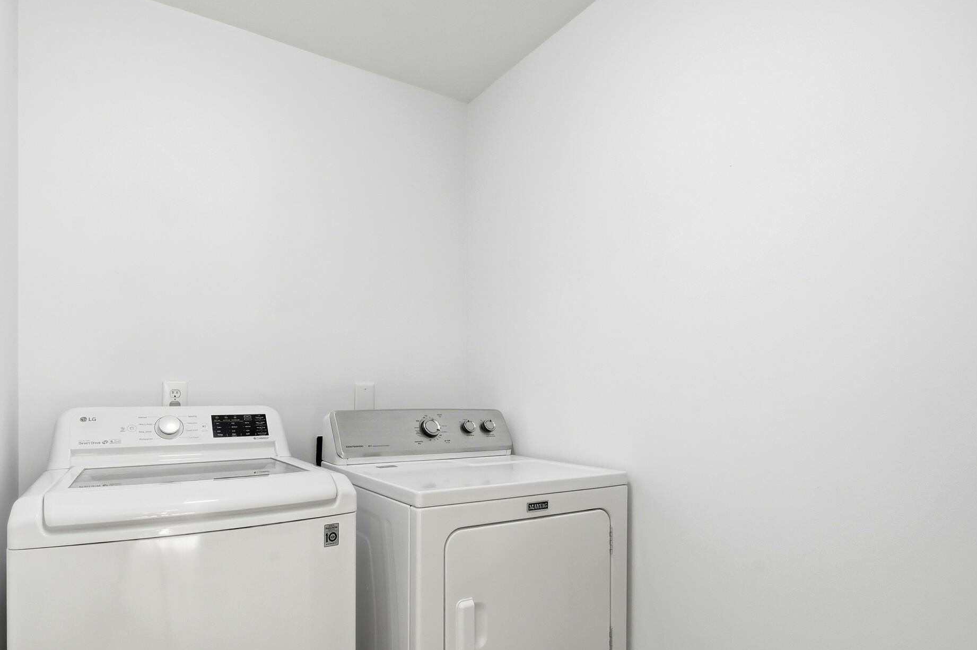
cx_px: 391
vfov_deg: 63.5
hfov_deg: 85.9
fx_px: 515
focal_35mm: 19
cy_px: 409
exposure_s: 1/200
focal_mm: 14
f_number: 9
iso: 250
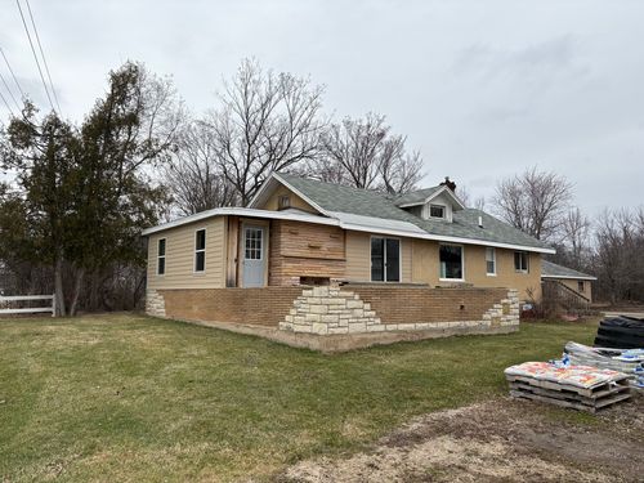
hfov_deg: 67.3
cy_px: 242
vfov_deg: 53.1
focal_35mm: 26
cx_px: 322
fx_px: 484
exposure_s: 1/3448
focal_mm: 5.96
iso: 50
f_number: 1.6
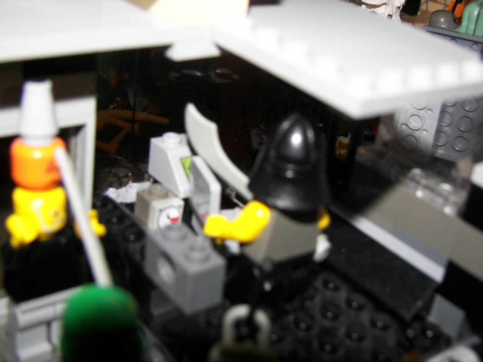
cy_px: 181
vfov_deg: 29.1
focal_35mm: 50
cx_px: 242
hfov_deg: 38.2
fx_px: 698
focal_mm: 8.3
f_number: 2.8
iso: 100
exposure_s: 1/30
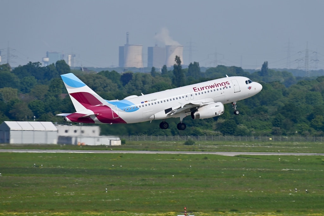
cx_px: 162
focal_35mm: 500
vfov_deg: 2.8
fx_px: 4500
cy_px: 108
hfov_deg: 4.1
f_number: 11
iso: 110
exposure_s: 1/320
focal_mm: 500
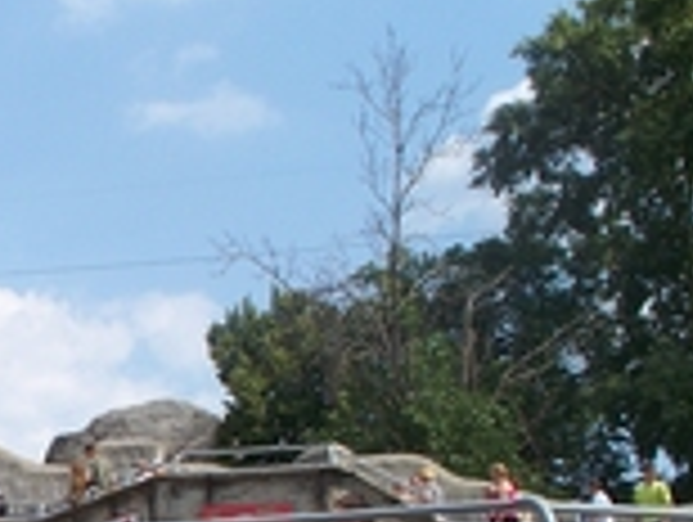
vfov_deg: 13.9
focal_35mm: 105
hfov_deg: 17.6
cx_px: -189
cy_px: 536
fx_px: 2105
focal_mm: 7.54
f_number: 5
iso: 64
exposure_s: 1/320
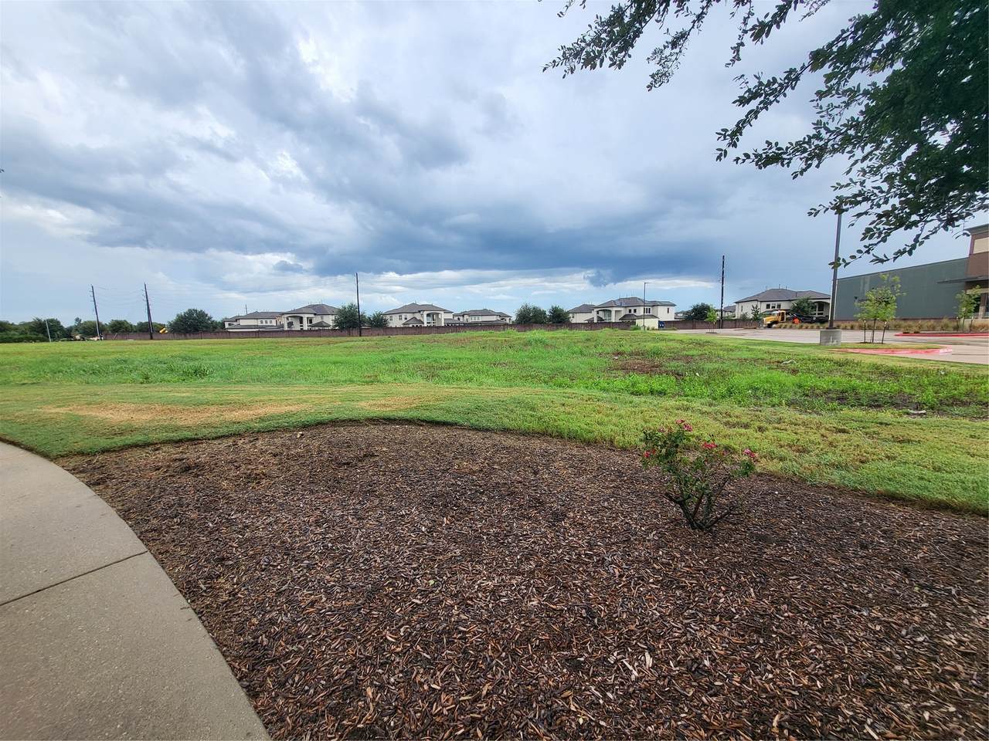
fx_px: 371
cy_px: 370
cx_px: 494
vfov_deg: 89.9
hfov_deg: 106.2
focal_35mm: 13
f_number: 2.2
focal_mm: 1.74
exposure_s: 1/690
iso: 32
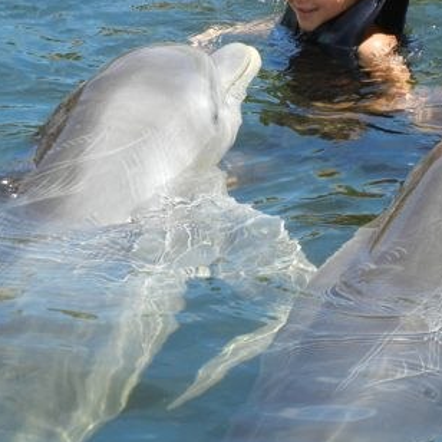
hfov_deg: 7.2
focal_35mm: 244
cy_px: 103
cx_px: 382
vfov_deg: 7.2
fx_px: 3525
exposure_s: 1/447
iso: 160
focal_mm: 24
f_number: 4.6
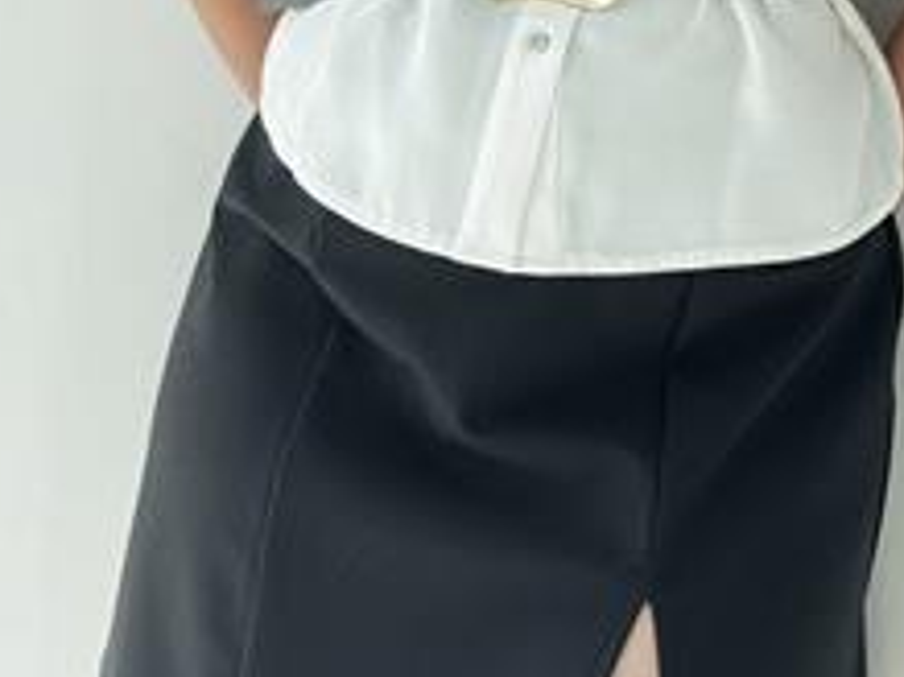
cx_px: 693
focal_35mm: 117
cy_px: -365
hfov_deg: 16.7
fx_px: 3054
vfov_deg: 12.0
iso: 64
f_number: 1.78
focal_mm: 6.76
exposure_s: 1/747
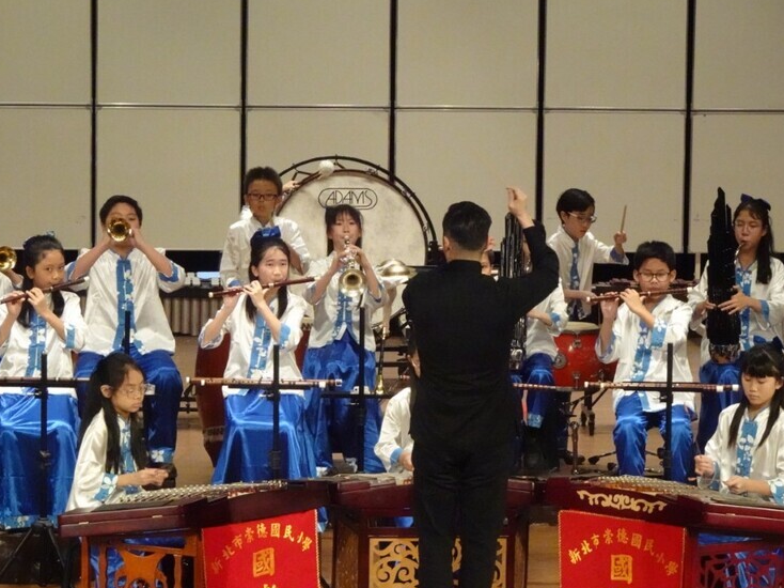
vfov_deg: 8.8
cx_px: 393
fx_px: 3826
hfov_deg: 11.7
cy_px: 300
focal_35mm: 169
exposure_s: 1/160
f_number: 5.6
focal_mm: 24.63
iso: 2000
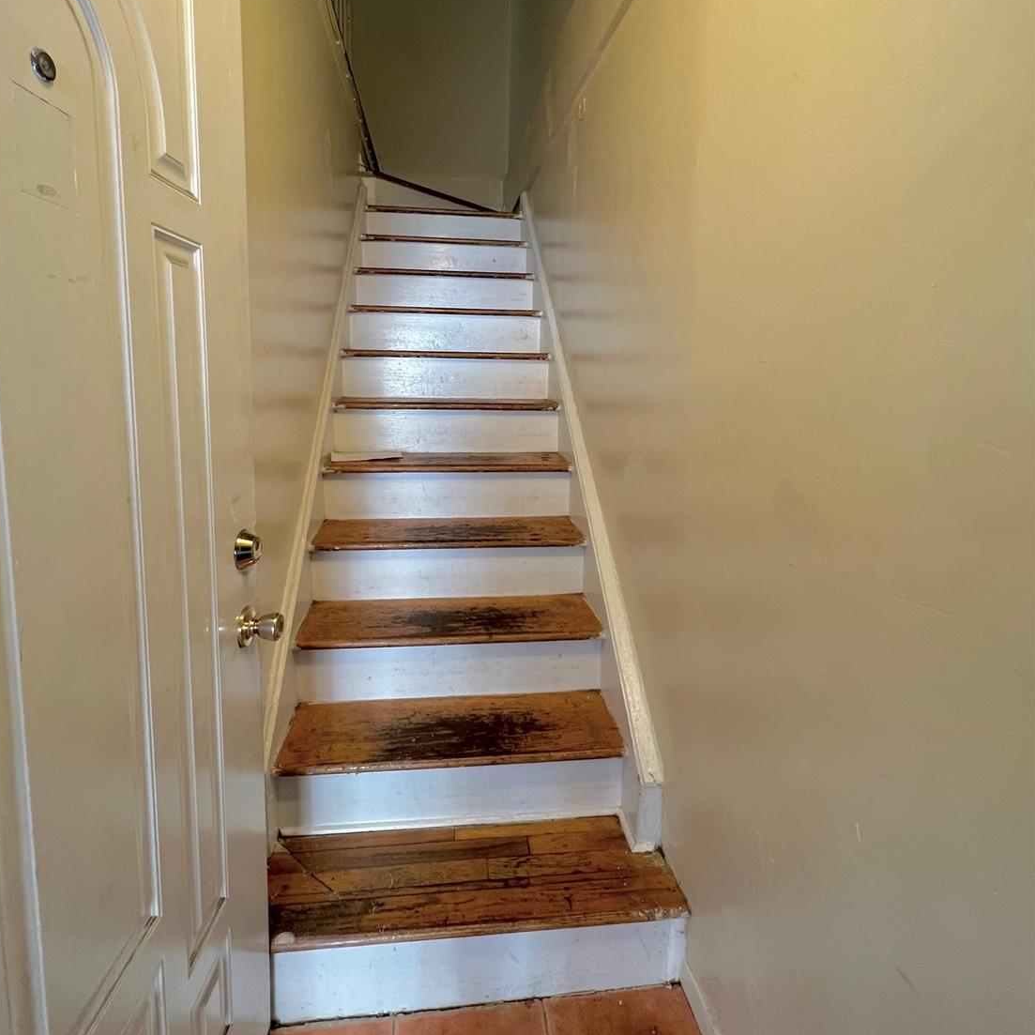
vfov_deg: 86.8
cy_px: 436
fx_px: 541
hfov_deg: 87.4
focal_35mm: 16
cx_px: 496
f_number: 1.8
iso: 200
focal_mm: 1.57
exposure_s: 1/120
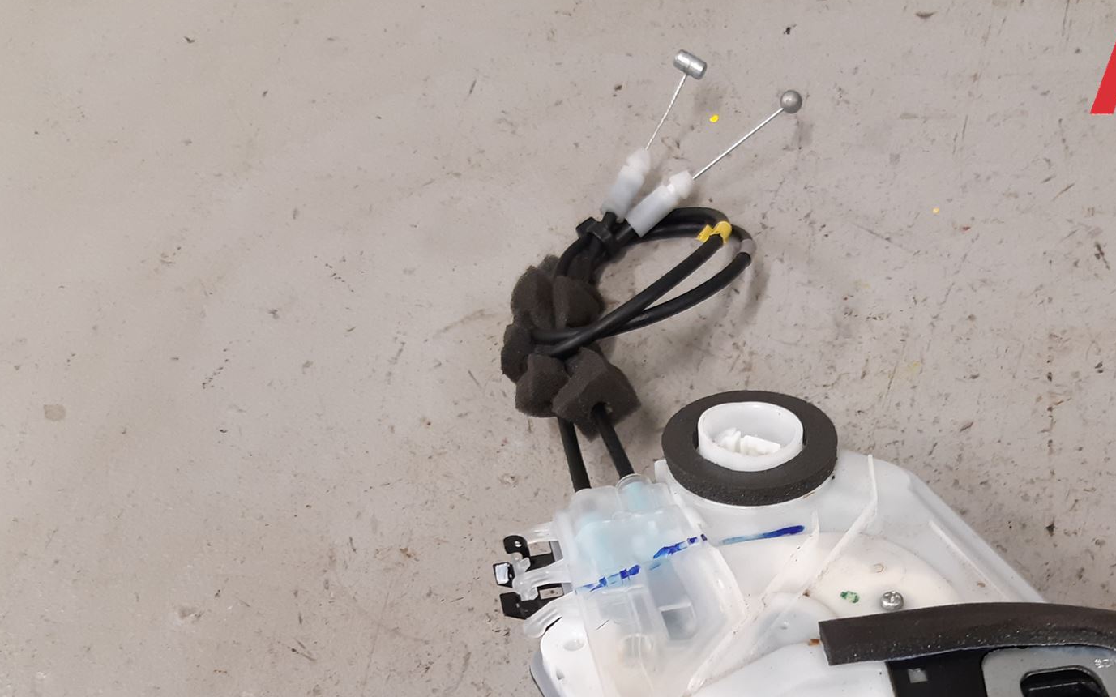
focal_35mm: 41
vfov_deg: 30.2
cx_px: 758
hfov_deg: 47.3
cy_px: 600
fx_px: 1247
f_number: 1.7
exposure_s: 1/50
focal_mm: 3.93
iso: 160
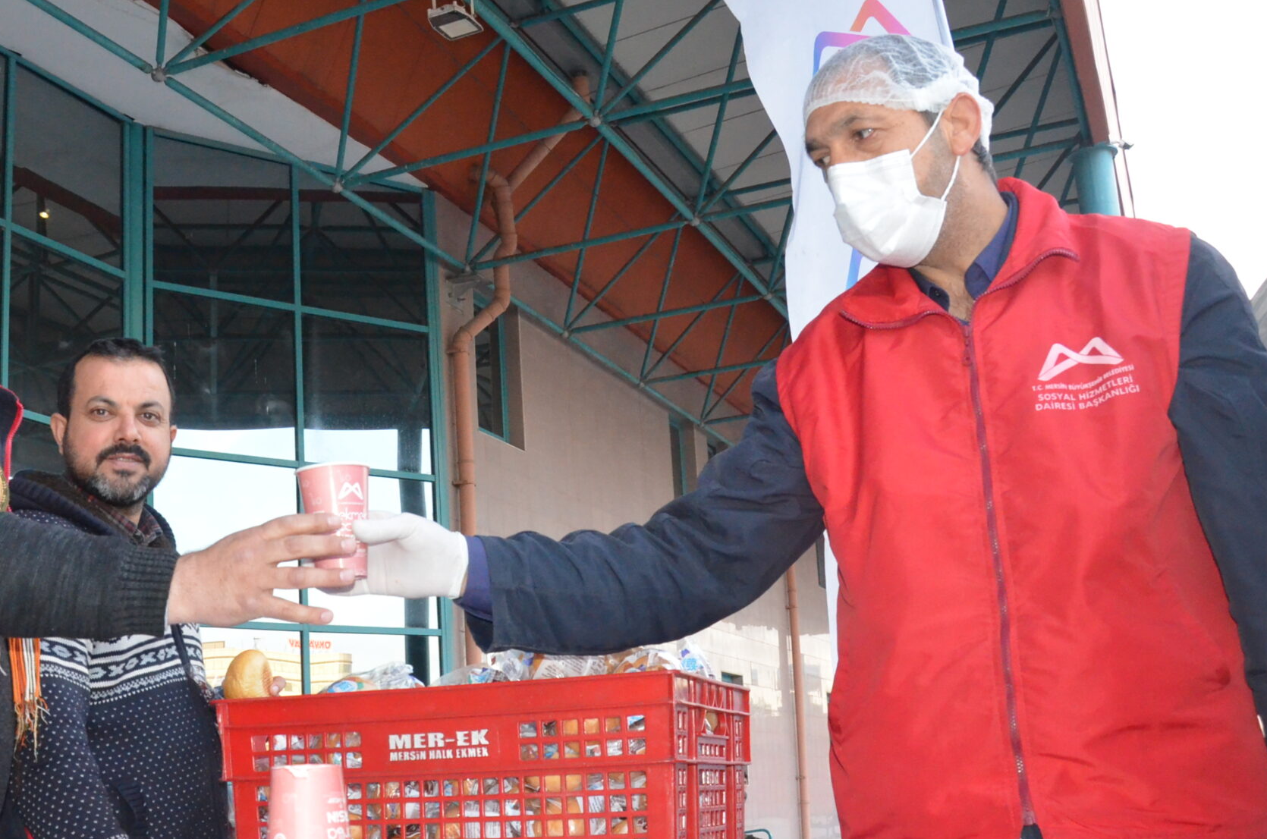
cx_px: 376
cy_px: 539
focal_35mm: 92
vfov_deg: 14.8
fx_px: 3231
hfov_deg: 22.1
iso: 3200
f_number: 10
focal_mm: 40
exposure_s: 1/250
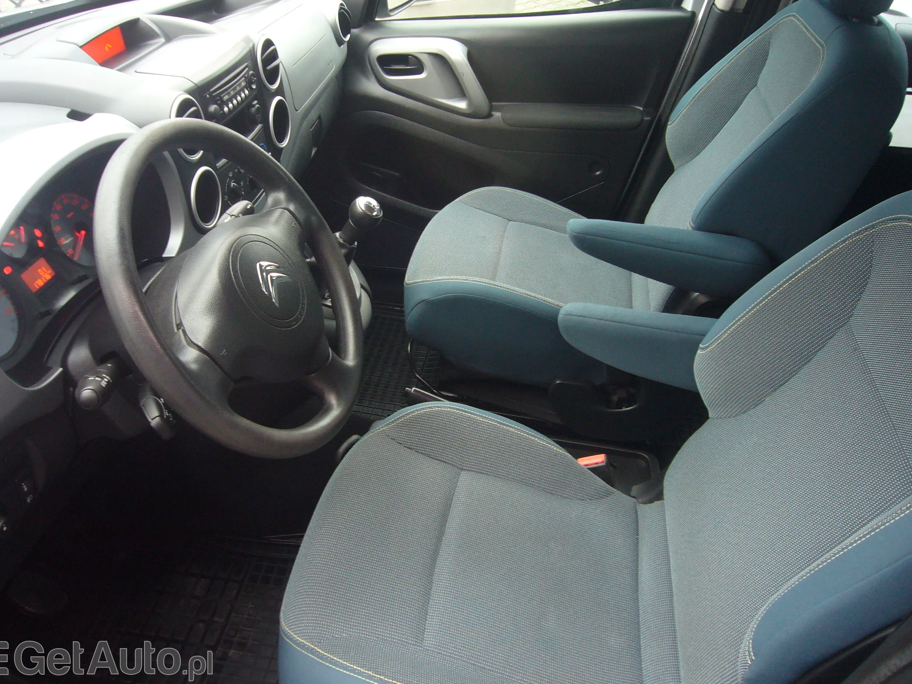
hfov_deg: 61.6
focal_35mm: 29
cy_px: 334
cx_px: 440
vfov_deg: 48.2
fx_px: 764
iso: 125
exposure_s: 1/15
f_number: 2.8
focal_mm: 4.6
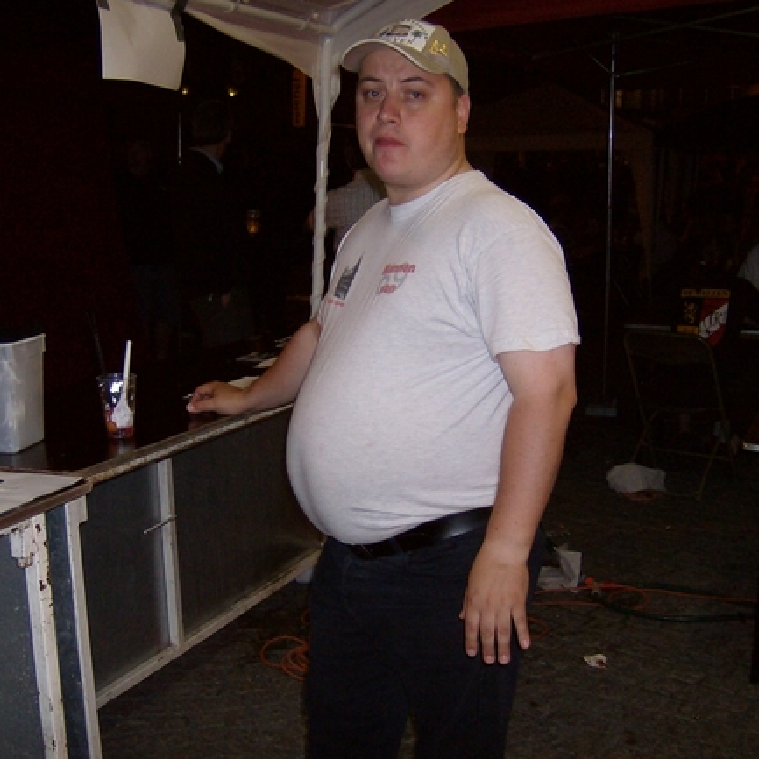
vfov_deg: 38.3
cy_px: 385
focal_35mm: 44
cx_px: 365
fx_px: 1091
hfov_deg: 38.3
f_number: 2.8
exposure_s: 1/60
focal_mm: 6
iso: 200
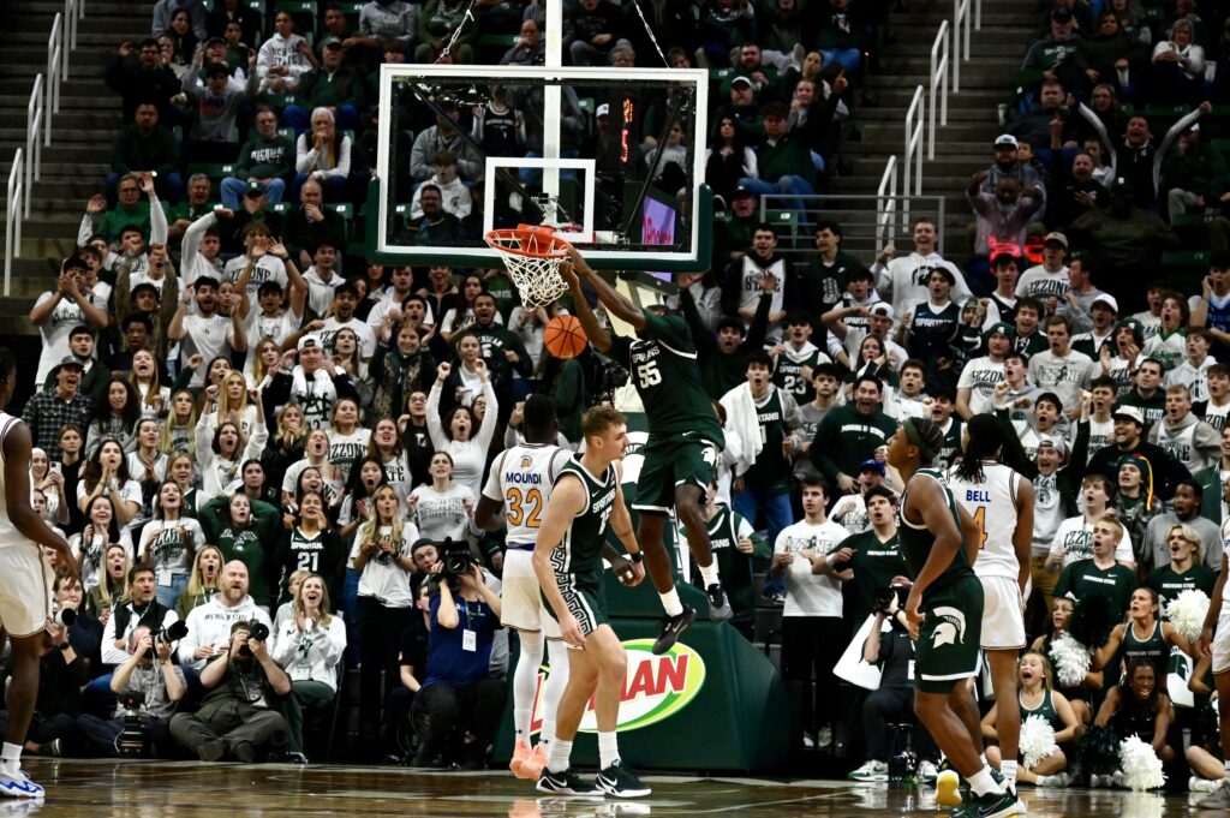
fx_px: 5121
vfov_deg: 9.1
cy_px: 409
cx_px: 615
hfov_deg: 13.7
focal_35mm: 150
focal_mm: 150
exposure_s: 1/1600
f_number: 6.3
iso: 10000
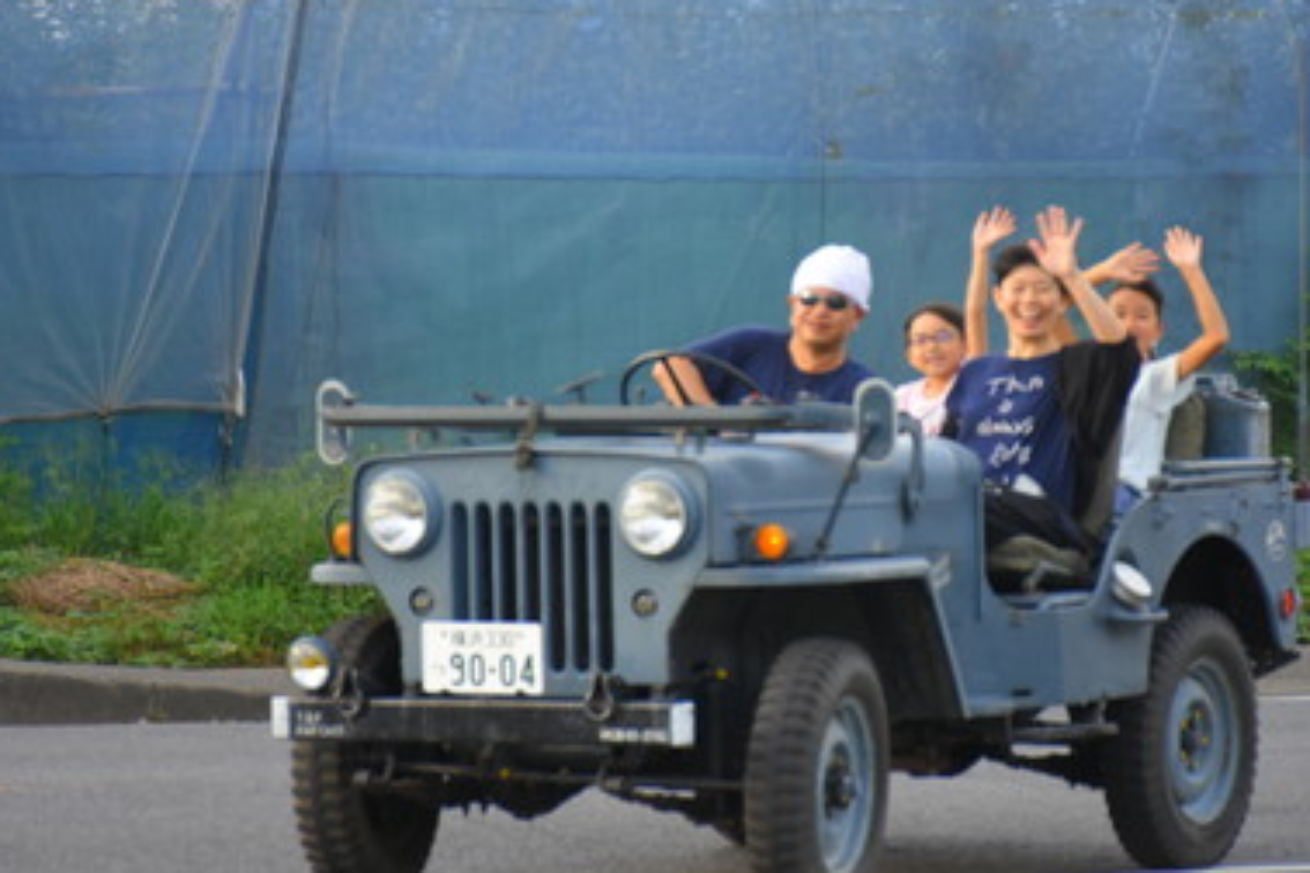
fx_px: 6865
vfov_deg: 7.3
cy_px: 400
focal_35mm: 189
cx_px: 766
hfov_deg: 10.9
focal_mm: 95
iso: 400
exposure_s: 1/320
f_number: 5.3
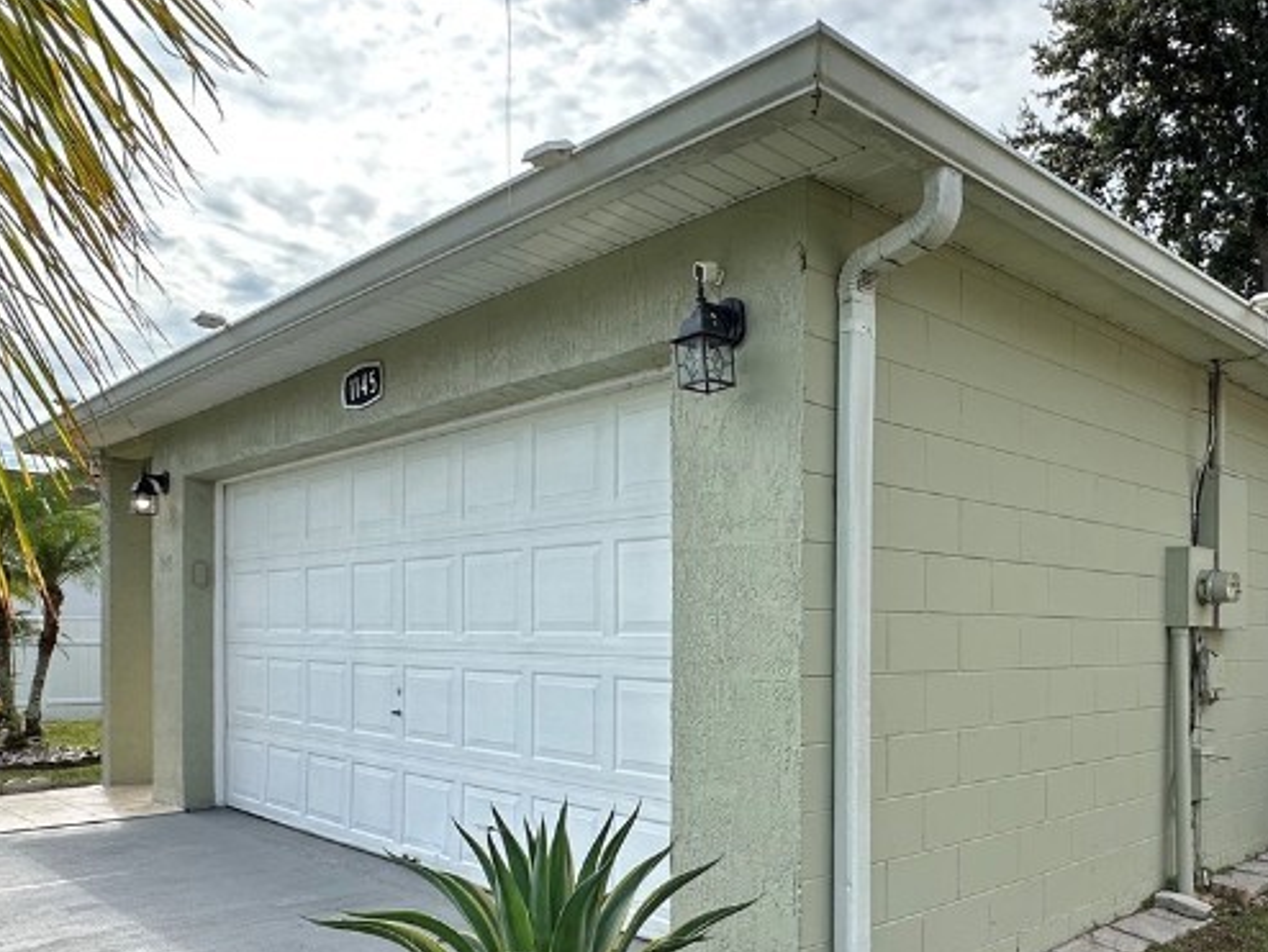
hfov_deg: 60.4
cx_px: 832
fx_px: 1063
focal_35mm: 29
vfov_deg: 47.3
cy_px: 649
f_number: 2.2
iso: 50
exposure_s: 1/1114
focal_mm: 2.22
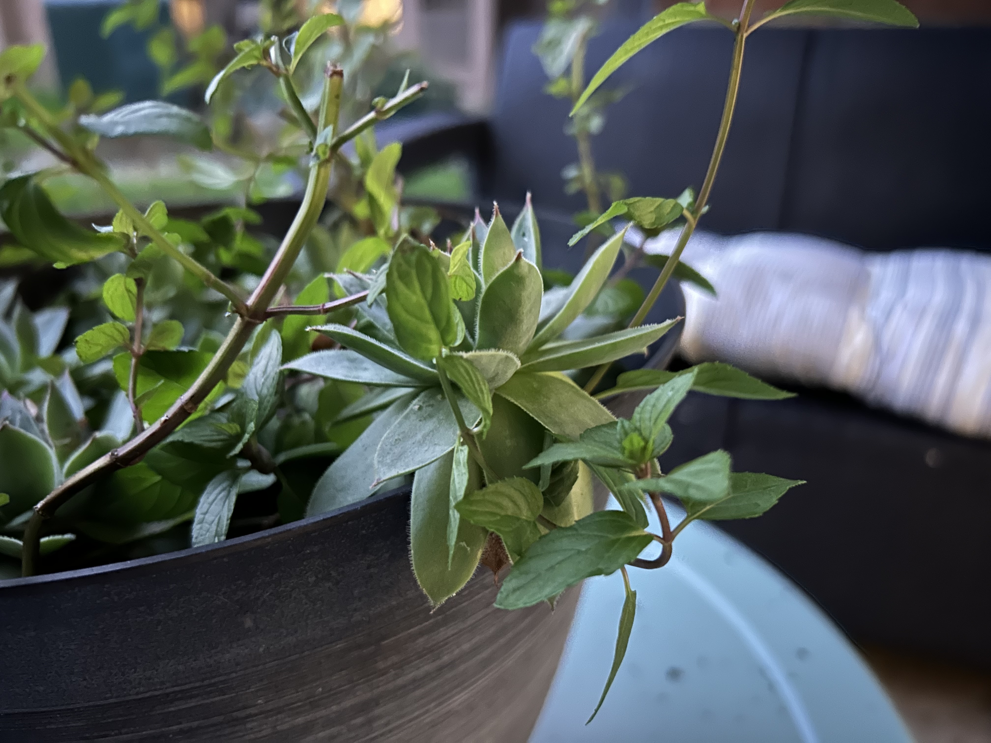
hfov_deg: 67.3
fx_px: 744
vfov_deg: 53.1
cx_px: 496
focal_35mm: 26
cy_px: 372
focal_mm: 5.7
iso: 1000
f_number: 1.5
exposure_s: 1/9
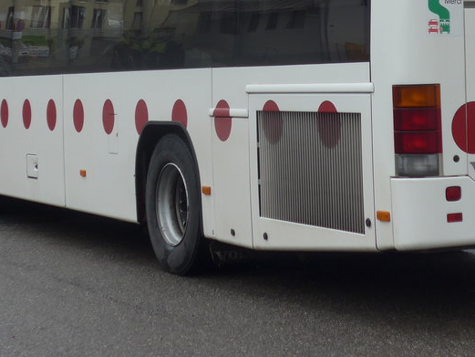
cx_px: 294
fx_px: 1455
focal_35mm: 106
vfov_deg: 13.7
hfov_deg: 18.5
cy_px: -23
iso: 80
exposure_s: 1/1600
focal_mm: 9.5
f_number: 3
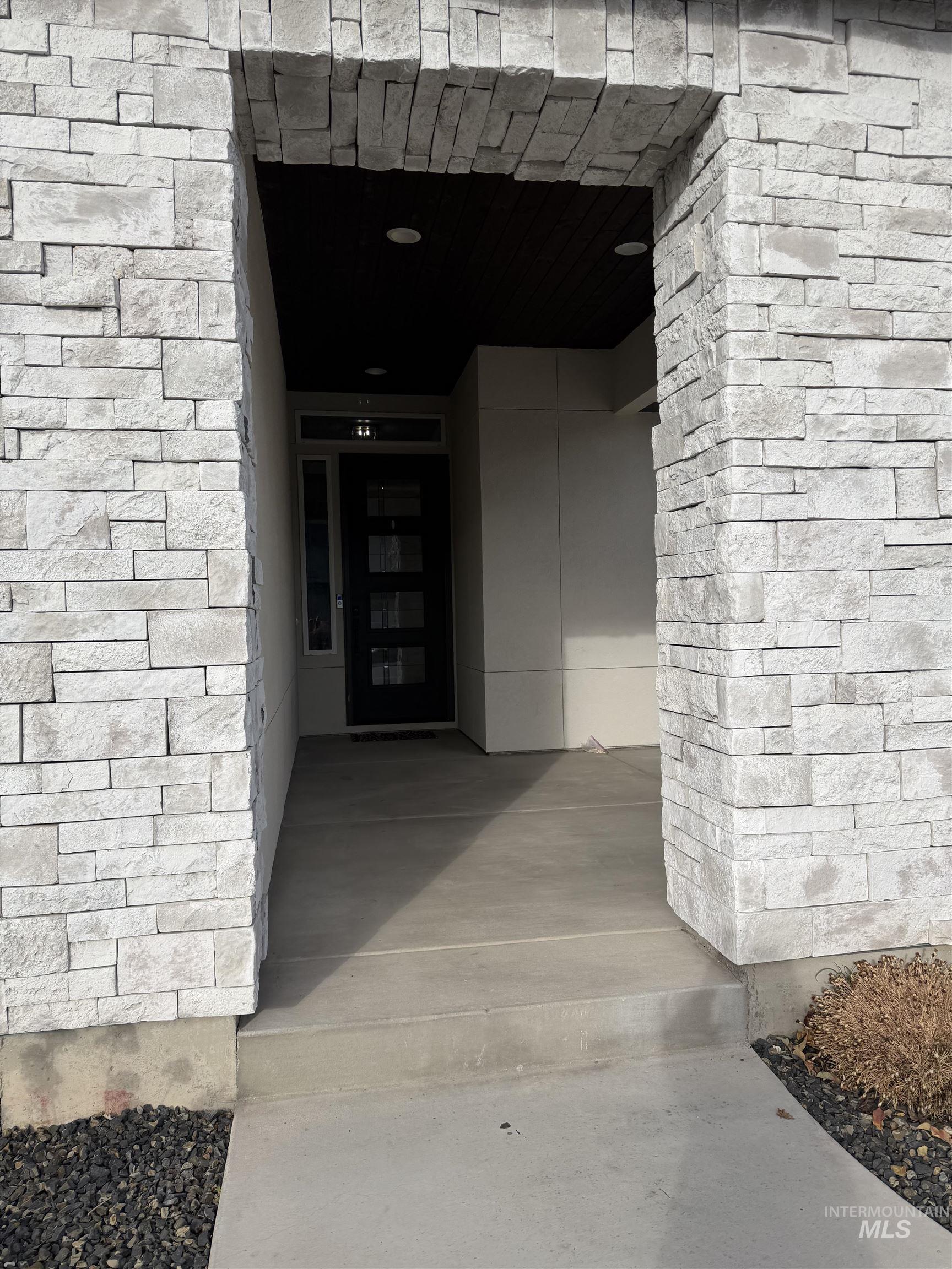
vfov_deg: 71.6
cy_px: 634
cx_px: 476
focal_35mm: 24
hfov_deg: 56.8
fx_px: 880
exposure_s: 1/3759
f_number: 1.78
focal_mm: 6.76
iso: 80
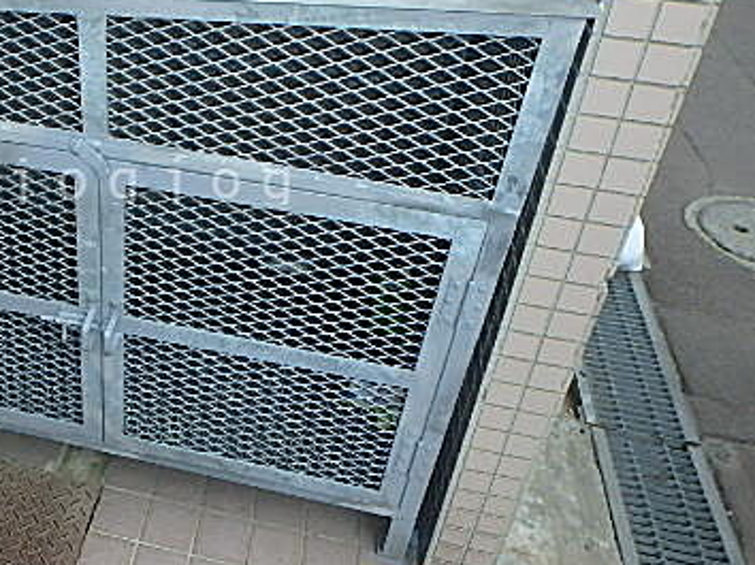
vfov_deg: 37.2
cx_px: 156
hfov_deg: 46.5
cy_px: 179
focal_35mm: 38
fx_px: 828
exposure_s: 1/320
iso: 125
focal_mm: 3.7
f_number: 3.5
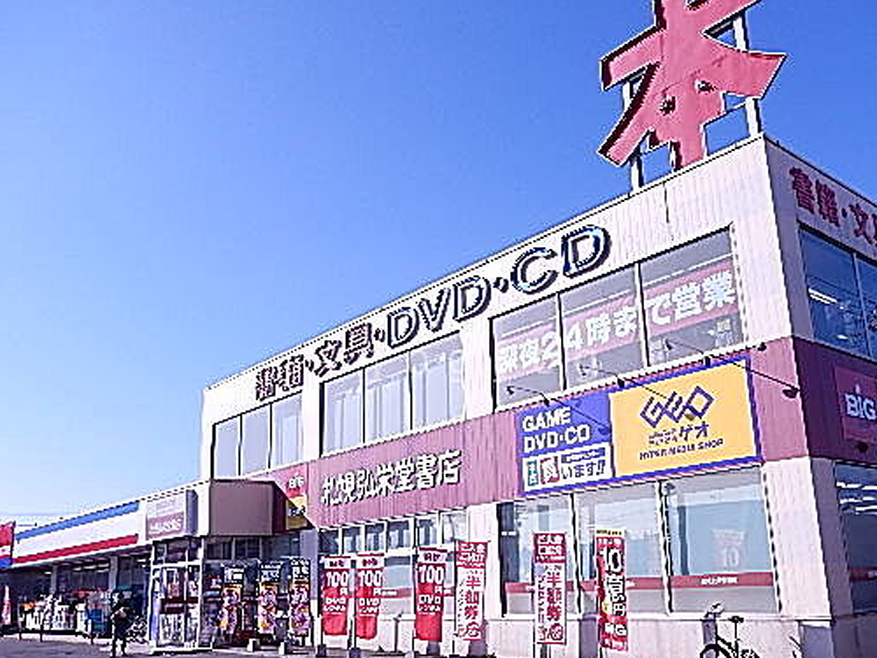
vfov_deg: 44.1
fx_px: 811
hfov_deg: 56.7
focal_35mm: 32
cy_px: 361
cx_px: 486
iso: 125
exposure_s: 1/1500
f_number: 3.4
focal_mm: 4.5
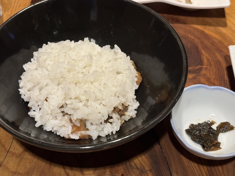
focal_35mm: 48
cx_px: 118
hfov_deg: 39.7
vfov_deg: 30.3
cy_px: 88
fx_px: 326
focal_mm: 6.76
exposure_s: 1/40
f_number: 1.78
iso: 250
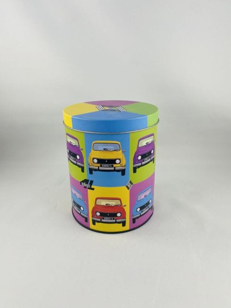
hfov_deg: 53.0
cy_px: 154
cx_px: 116
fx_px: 231
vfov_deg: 67.3
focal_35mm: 26
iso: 50
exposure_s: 1/121
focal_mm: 4.25
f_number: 1.8
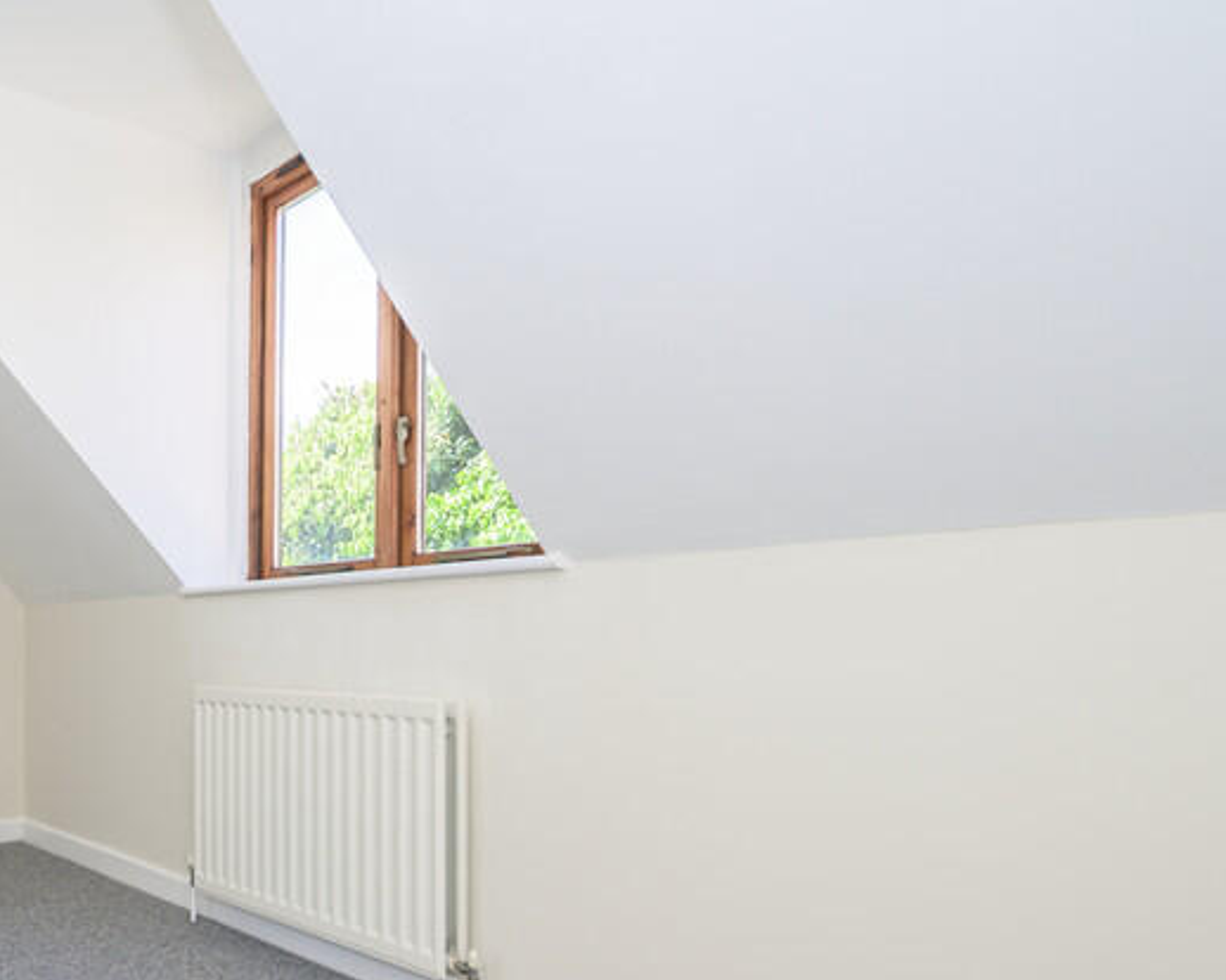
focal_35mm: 26
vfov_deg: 54.2
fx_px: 943
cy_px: 617
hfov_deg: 57.1
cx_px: 128
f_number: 7.1
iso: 320
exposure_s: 1/125
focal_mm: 14
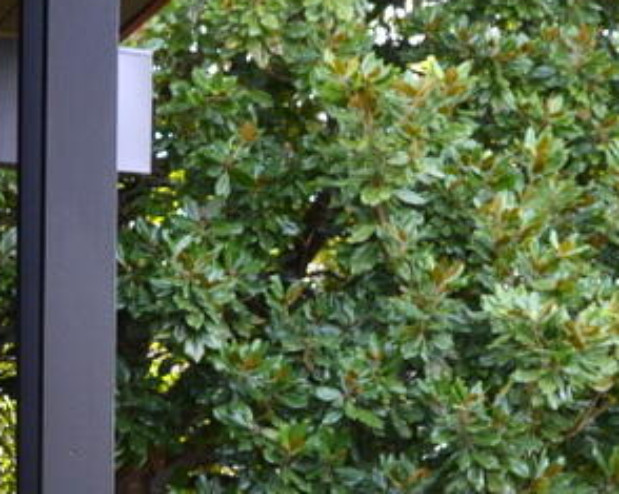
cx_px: 128
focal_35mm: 93
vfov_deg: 16.2
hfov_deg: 20.4
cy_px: 477
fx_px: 1703
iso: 400
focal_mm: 18
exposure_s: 1/125
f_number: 5.6
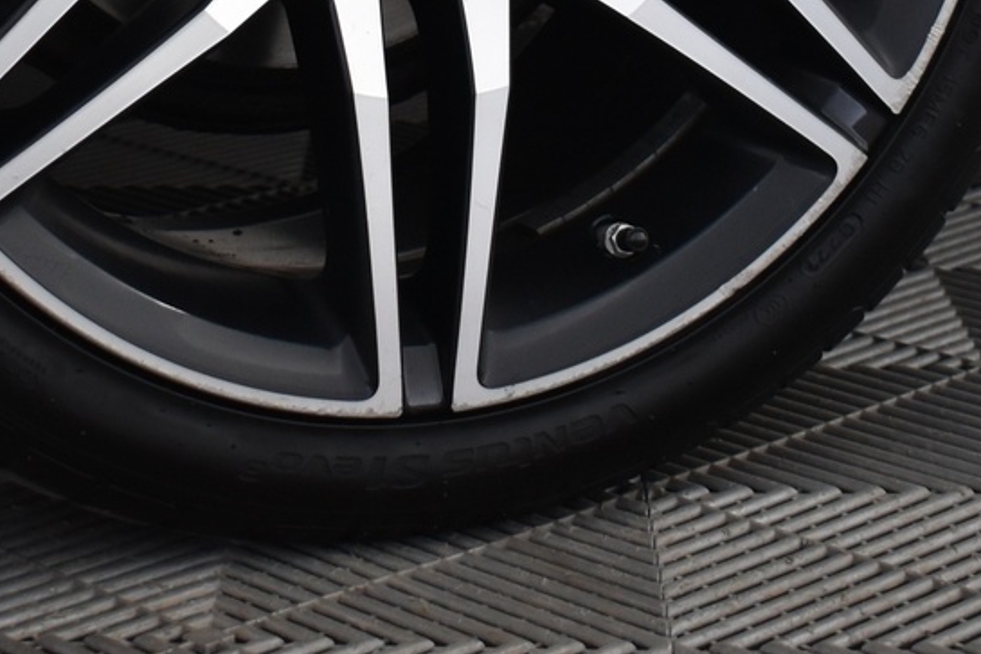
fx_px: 3160
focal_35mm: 116
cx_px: 295
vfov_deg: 11.3
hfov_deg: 17.6
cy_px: -315
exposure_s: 1/40
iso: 720
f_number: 4
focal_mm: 26
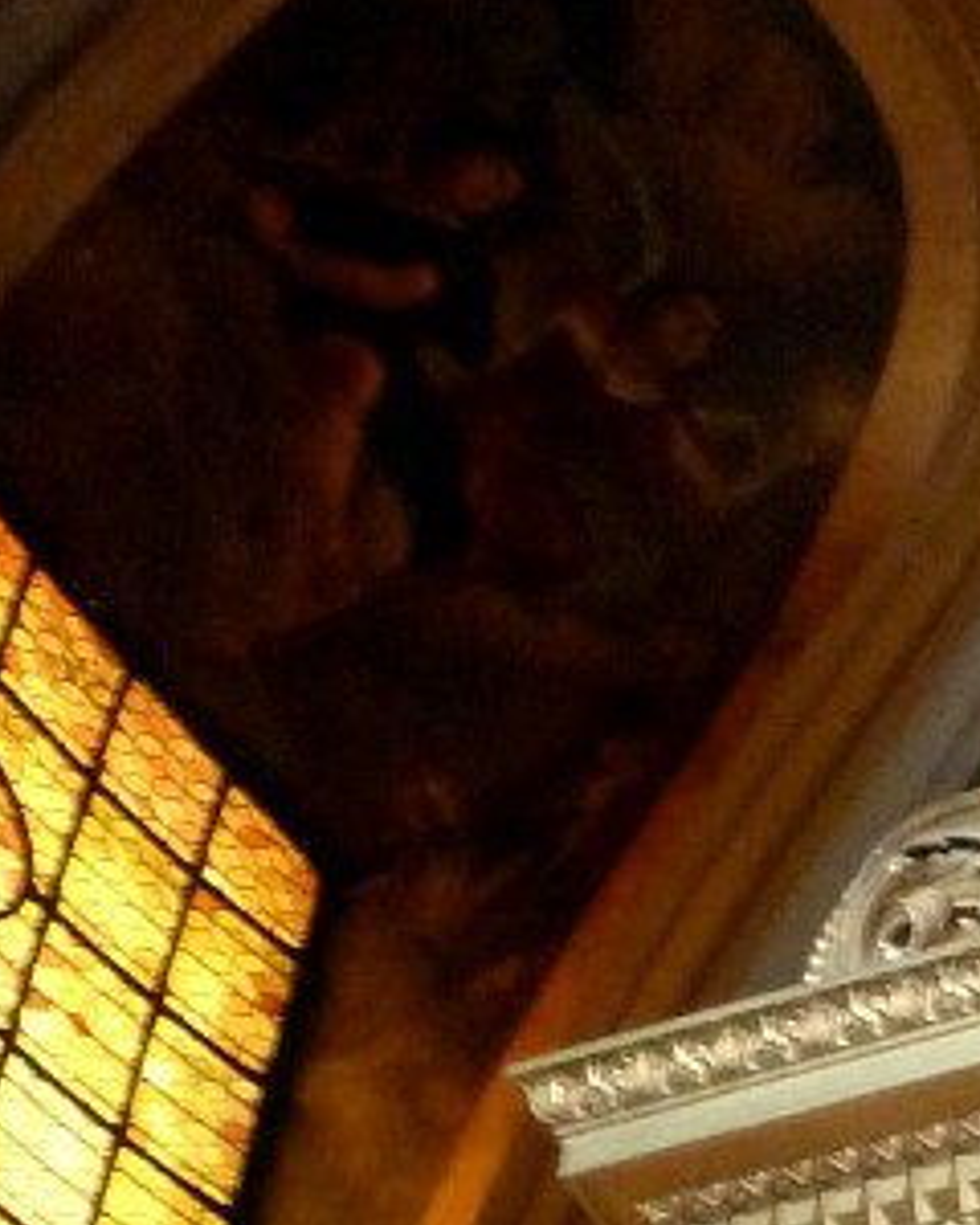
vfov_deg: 12.4
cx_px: 2009
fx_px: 4677
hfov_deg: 10.8
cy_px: 2742
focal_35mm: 129
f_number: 3.4
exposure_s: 1/25
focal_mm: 4.7
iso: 400
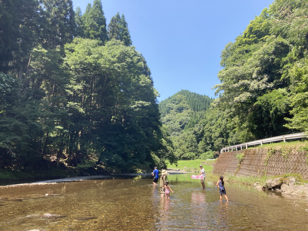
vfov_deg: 49.7
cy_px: 116
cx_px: 154
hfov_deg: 63.4
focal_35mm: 28
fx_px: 249
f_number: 1.8
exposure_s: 1/495
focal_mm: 3.99
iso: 20
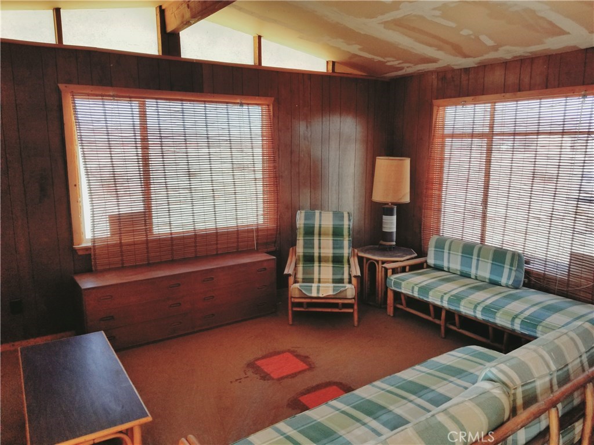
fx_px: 446
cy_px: 222
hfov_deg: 67.3
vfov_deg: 53.1
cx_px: 297
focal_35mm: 26
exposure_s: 1/230
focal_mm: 4.3
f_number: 1.7
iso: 50
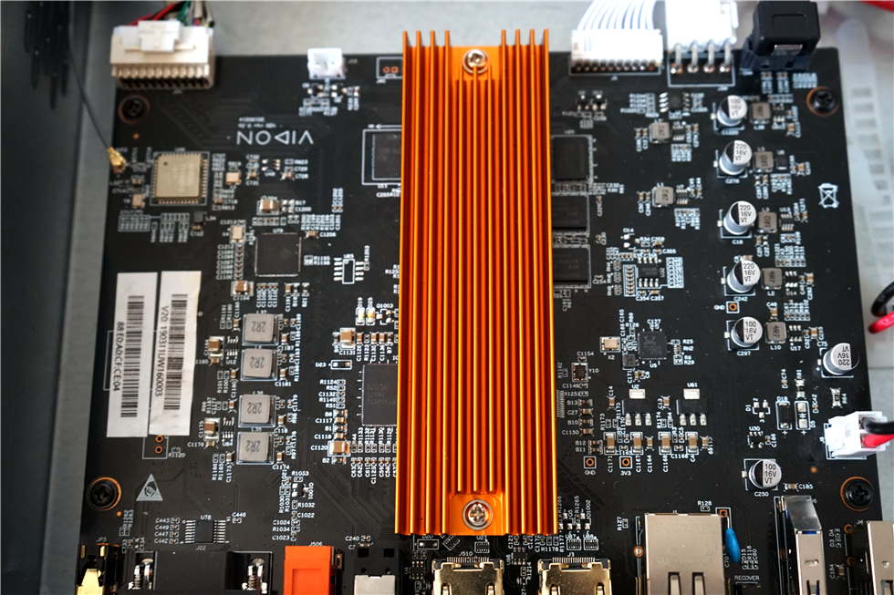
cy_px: 298
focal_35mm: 41
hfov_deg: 47.4
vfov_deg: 32.6
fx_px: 1018
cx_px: 447
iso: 800
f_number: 4.5
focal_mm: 41
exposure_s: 1/25
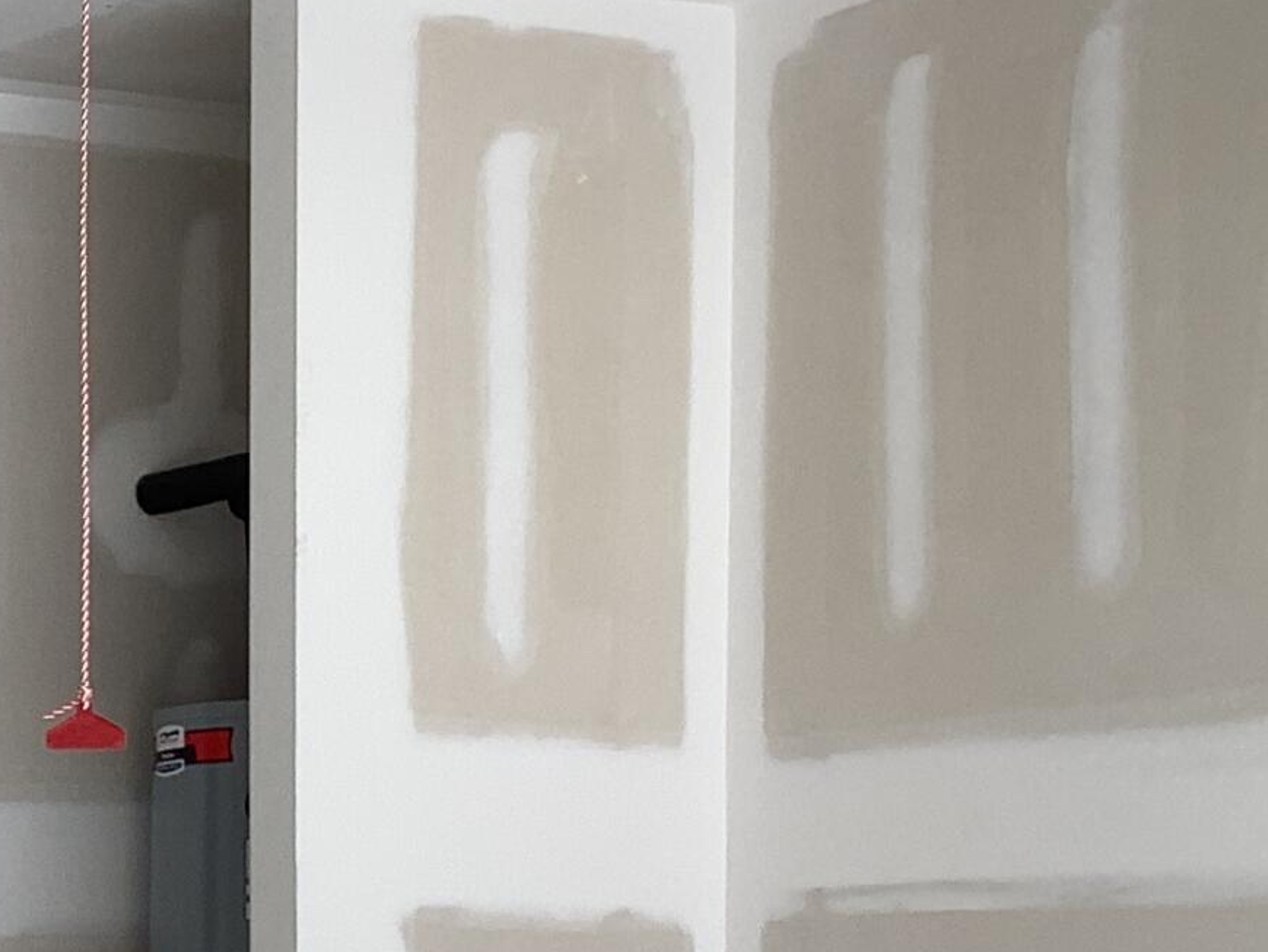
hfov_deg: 17.4
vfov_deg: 13.4
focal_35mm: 107
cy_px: 1184
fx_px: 3920
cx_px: -301
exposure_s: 1/111
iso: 25
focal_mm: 3.3
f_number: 2.4
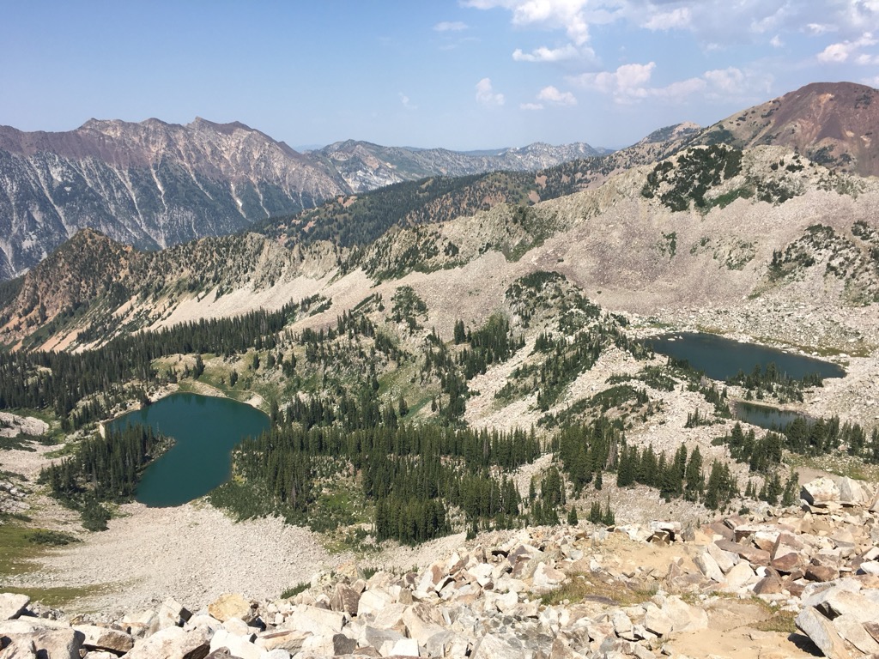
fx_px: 736
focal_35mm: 29
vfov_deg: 48.2
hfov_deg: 61.7
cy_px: 330
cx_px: 440
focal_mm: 4.15
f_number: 2.2
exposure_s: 1/1709
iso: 25
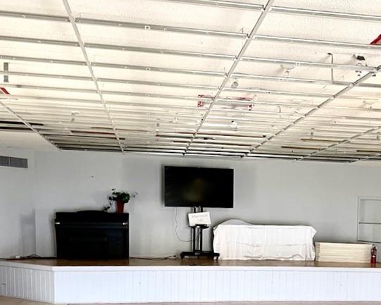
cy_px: 197
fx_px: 541
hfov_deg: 37.8
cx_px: 287
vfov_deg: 31.3
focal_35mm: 48
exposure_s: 1/60
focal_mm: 4.2
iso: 200
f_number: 1.6
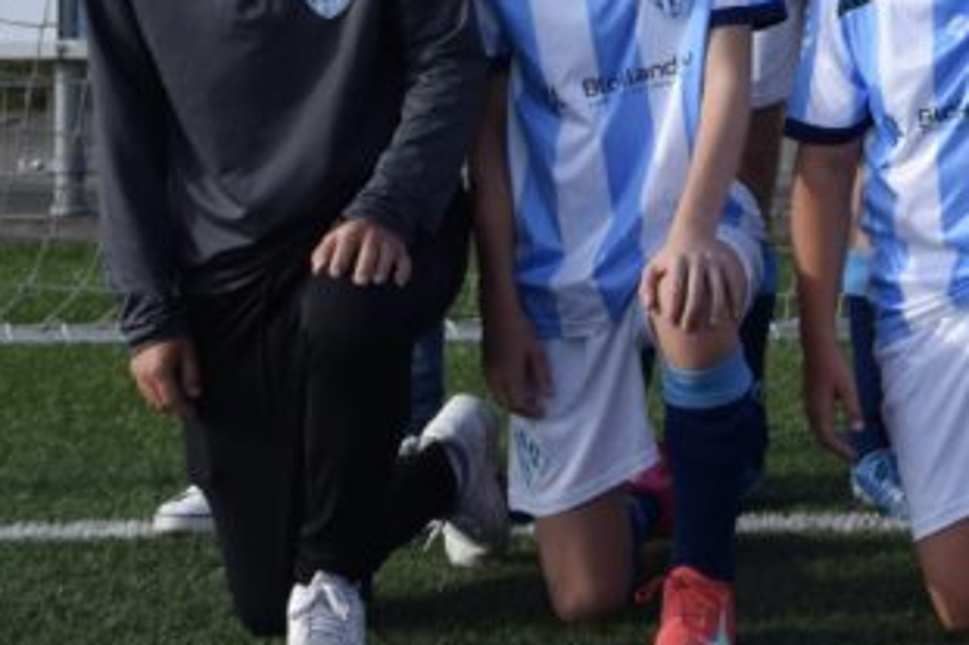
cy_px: -263
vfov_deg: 8.0
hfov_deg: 11.6
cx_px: 1583
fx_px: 4519
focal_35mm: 168
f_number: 5.6
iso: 400
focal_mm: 34
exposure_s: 1/1600
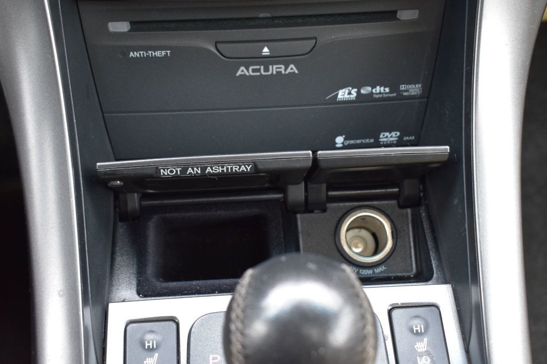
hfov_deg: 35.1
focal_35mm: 57
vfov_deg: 23.8
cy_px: 182
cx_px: 274
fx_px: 866
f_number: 6.3
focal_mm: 38
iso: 720
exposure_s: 1/15
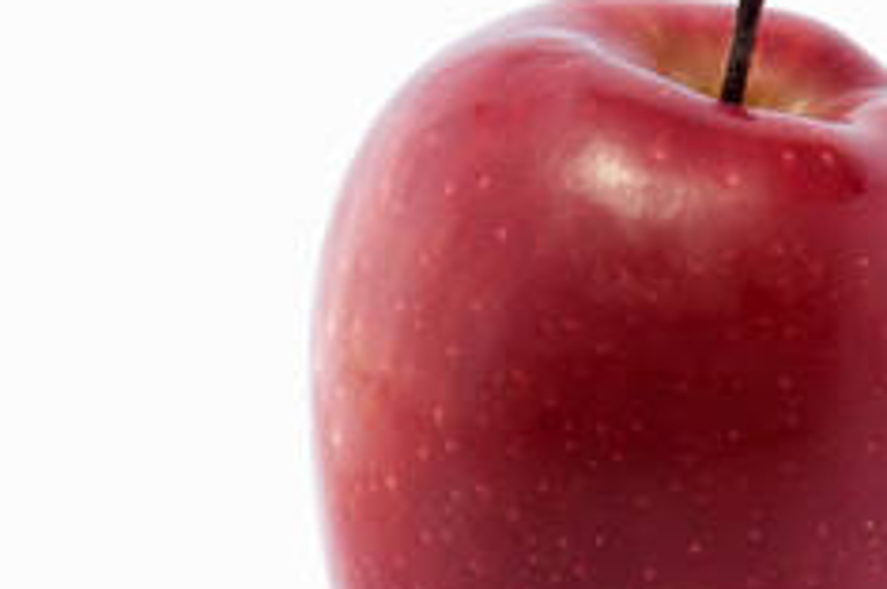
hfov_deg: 5.3
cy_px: 391
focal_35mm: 388
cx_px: 510
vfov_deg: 3.5
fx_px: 9546
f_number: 14
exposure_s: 1/160
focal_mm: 135
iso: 100
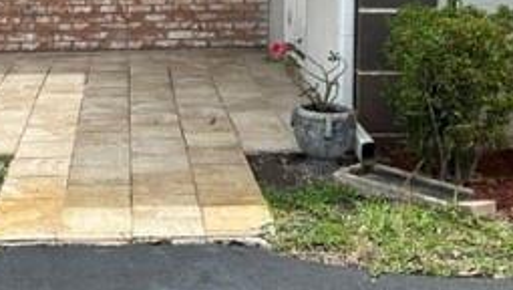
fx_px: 967
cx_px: 165
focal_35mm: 71
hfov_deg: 29.5
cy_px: -46
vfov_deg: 16.4
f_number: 1.5
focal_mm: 5.7
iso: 50
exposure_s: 1/2632
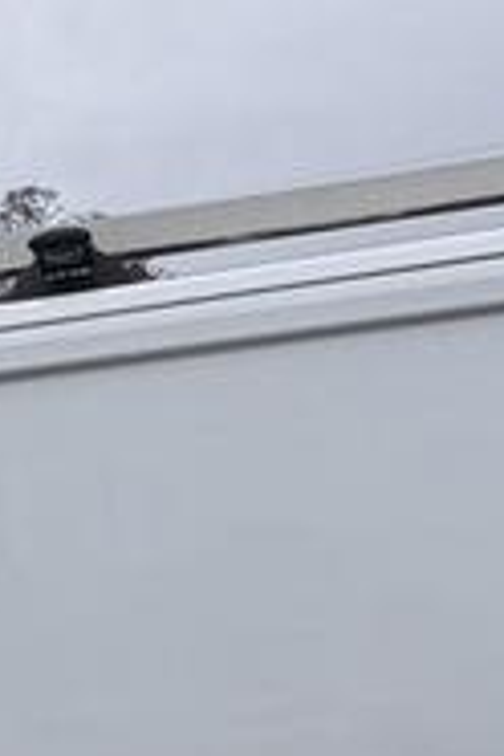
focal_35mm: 70
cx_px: 33
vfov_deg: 26.8
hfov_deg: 19.1
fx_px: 1470
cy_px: 809
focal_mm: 2.22
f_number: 2.2
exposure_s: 1/687
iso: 40
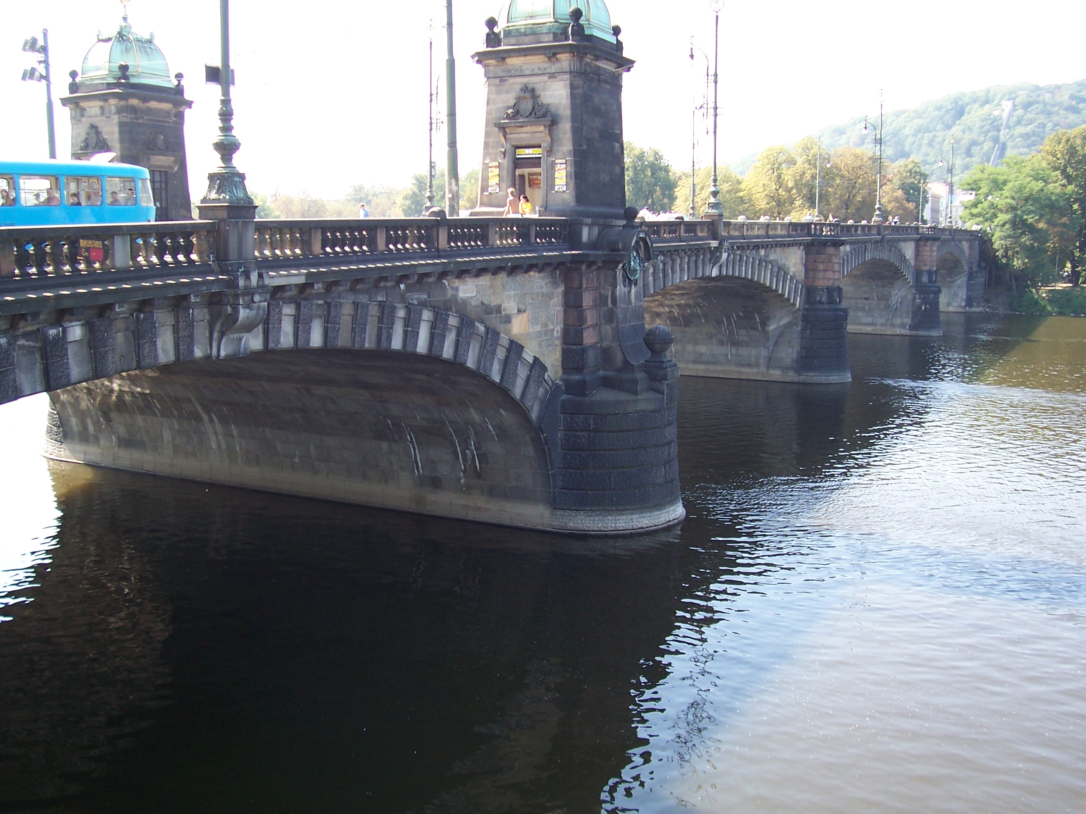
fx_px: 1067
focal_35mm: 34
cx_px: 543
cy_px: 407
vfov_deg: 41.8
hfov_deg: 54.0
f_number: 2.7
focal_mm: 5.6
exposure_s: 1/180
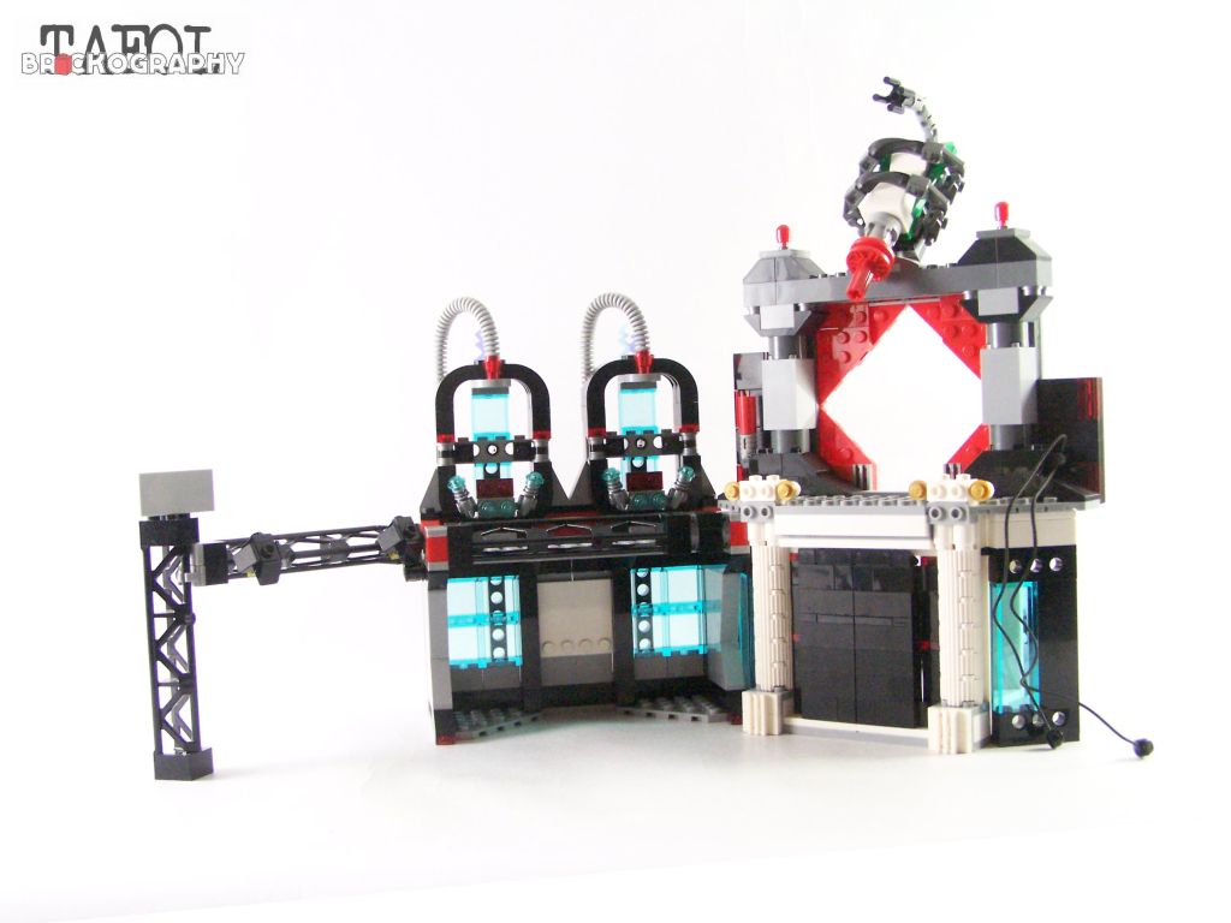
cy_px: 462
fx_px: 1529
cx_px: 616
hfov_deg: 43.9
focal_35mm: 43
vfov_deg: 33.6
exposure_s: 1/60
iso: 400
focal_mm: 7.1
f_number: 3.6
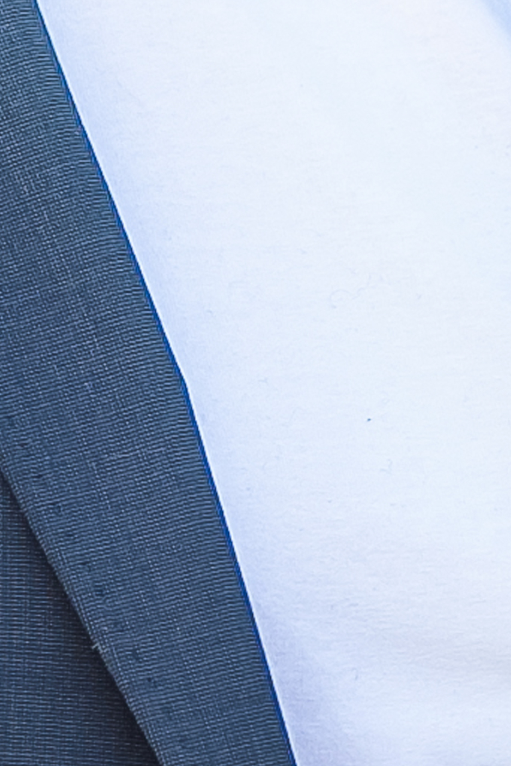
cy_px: -640
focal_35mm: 215
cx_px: -42
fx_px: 4577
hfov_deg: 6.4
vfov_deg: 9.1
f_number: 1.8
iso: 100
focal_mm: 50
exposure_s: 1/1600
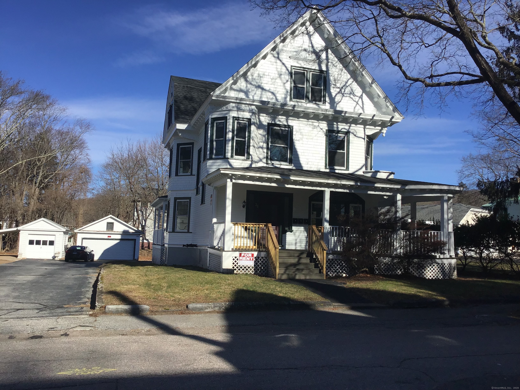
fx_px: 466
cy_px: 195
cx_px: 260
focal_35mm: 31
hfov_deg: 58.4
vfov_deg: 45.4
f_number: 2.4
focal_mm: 3.3
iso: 25
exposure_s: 1/1852
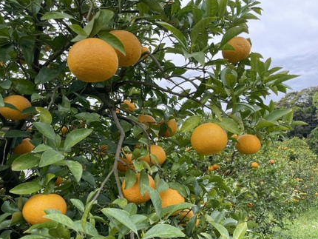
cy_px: 131
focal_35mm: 29
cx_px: 174
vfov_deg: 48.2
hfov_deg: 61.5
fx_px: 267
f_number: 1.6
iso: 32
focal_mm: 4.2
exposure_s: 1/572
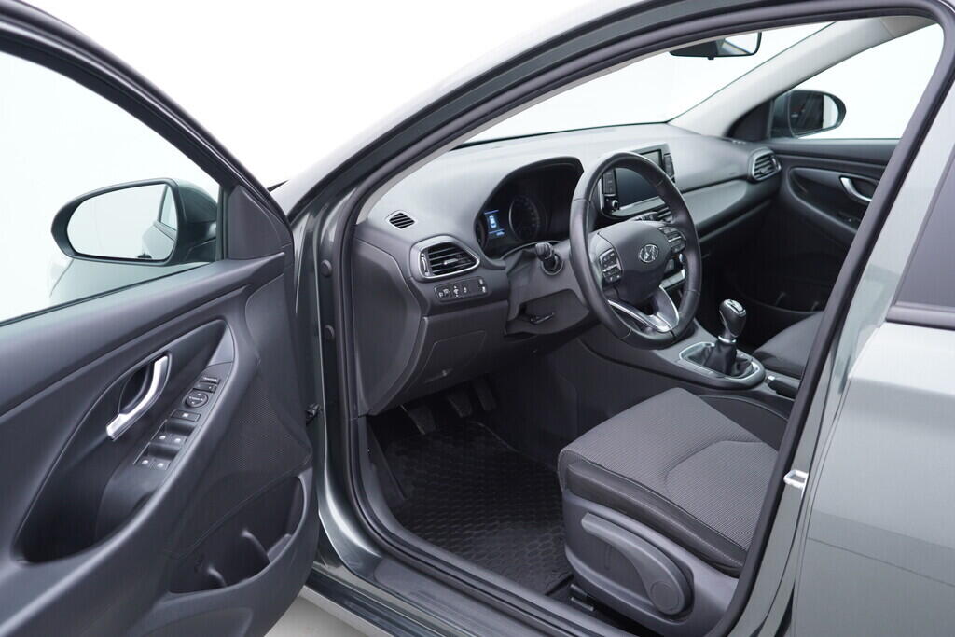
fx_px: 955
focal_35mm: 36
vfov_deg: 36.9
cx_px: 478
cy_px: 318
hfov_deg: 53.1
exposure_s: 1/40
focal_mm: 24
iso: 160
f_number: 2.8
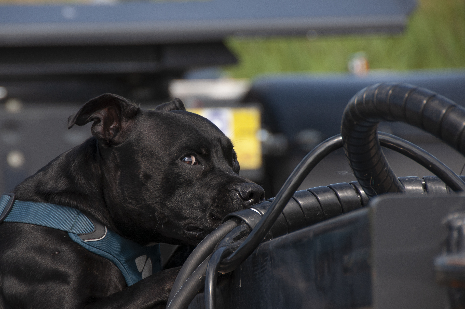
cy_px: 167
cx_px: 205
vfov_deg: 3.9
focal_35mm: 349
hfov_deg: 5.9
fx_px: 4502
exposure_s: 1/500
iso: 200
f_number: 7.1
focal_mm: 200
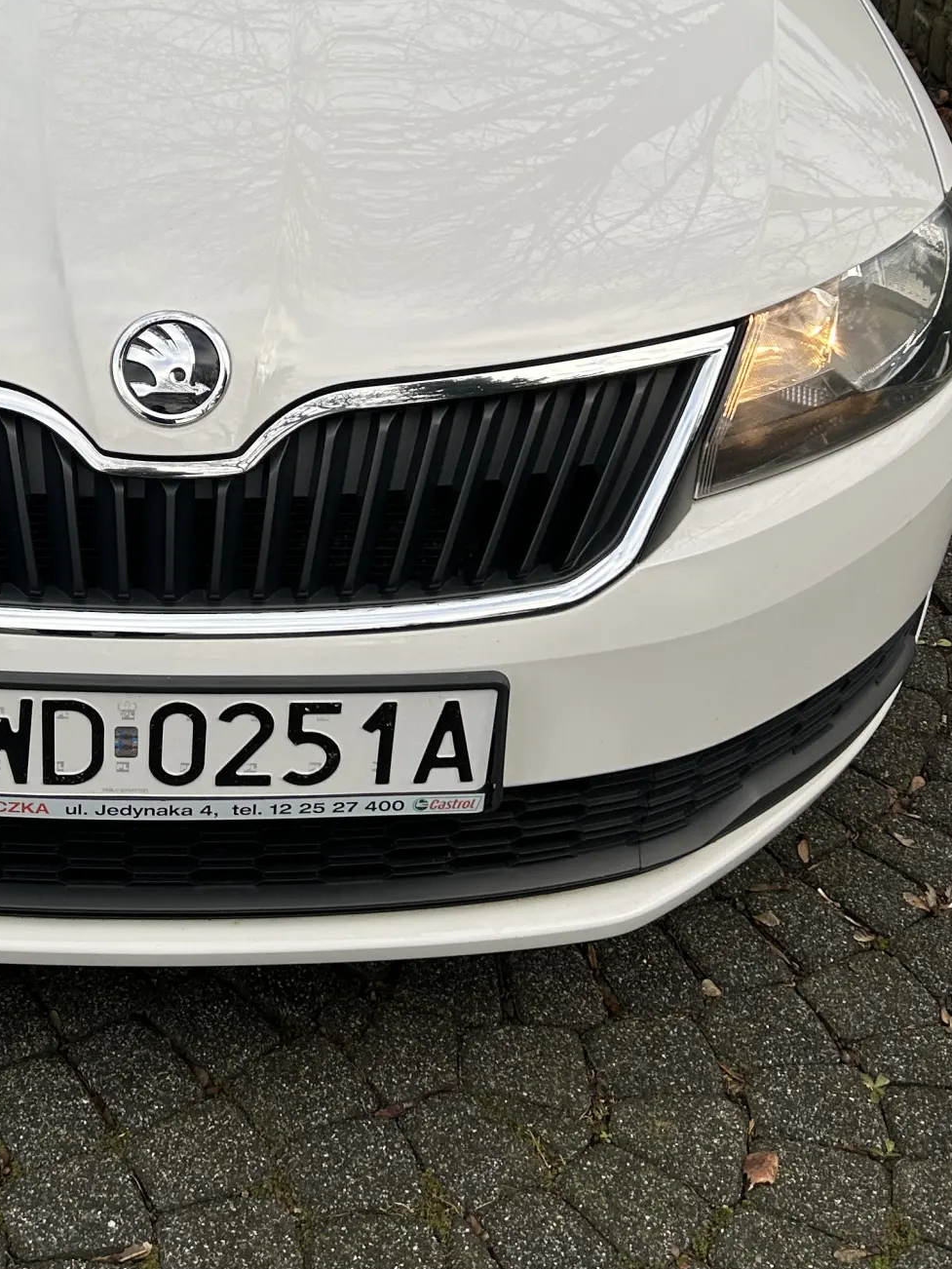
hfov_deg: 27.3
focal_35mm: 52
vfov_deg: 36.4
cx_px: 150
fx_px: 1906
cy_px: 401
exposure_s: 1/873
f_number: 1.5
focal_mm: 5.7
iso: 50
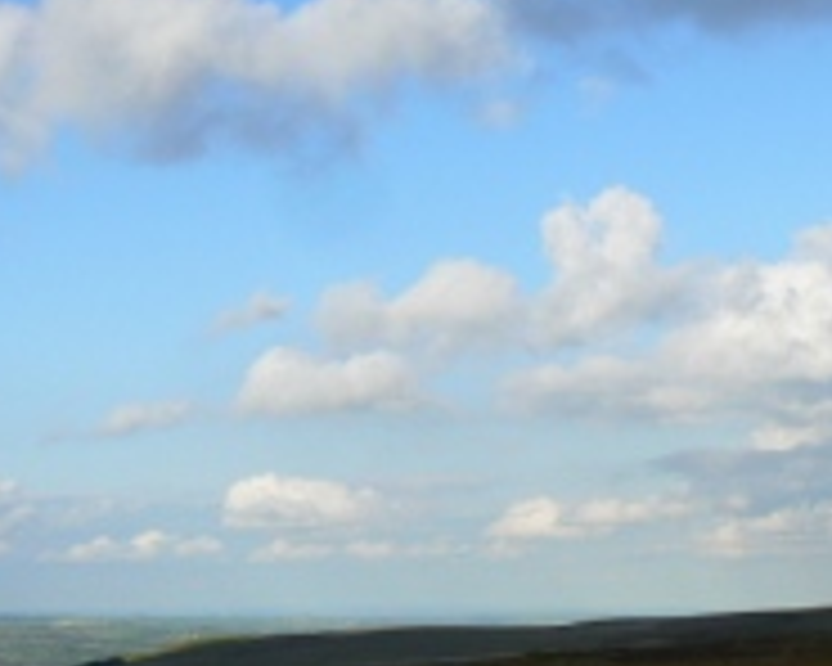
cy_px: 590
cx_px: 814
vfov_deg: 18.4
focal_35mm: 82
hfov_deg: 22.5
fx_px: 2019
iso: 80
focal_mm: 6
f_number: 6.3
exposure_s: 1/400
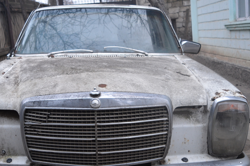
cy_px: 107
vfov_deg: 31.0
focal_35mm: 43
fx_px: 299
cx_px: 108
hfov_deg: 45.3
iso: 640
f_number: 3.5
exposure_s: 1/25
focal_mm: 18
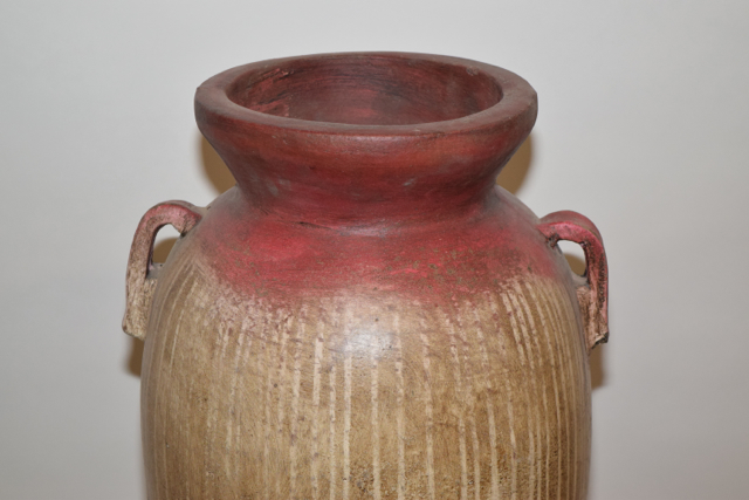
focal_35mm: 82
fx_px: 1717
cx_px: 374
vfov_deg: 16.6
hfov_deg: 24.6
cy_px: 250
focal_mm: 55
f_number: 5.6
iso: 800
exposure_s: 1/125
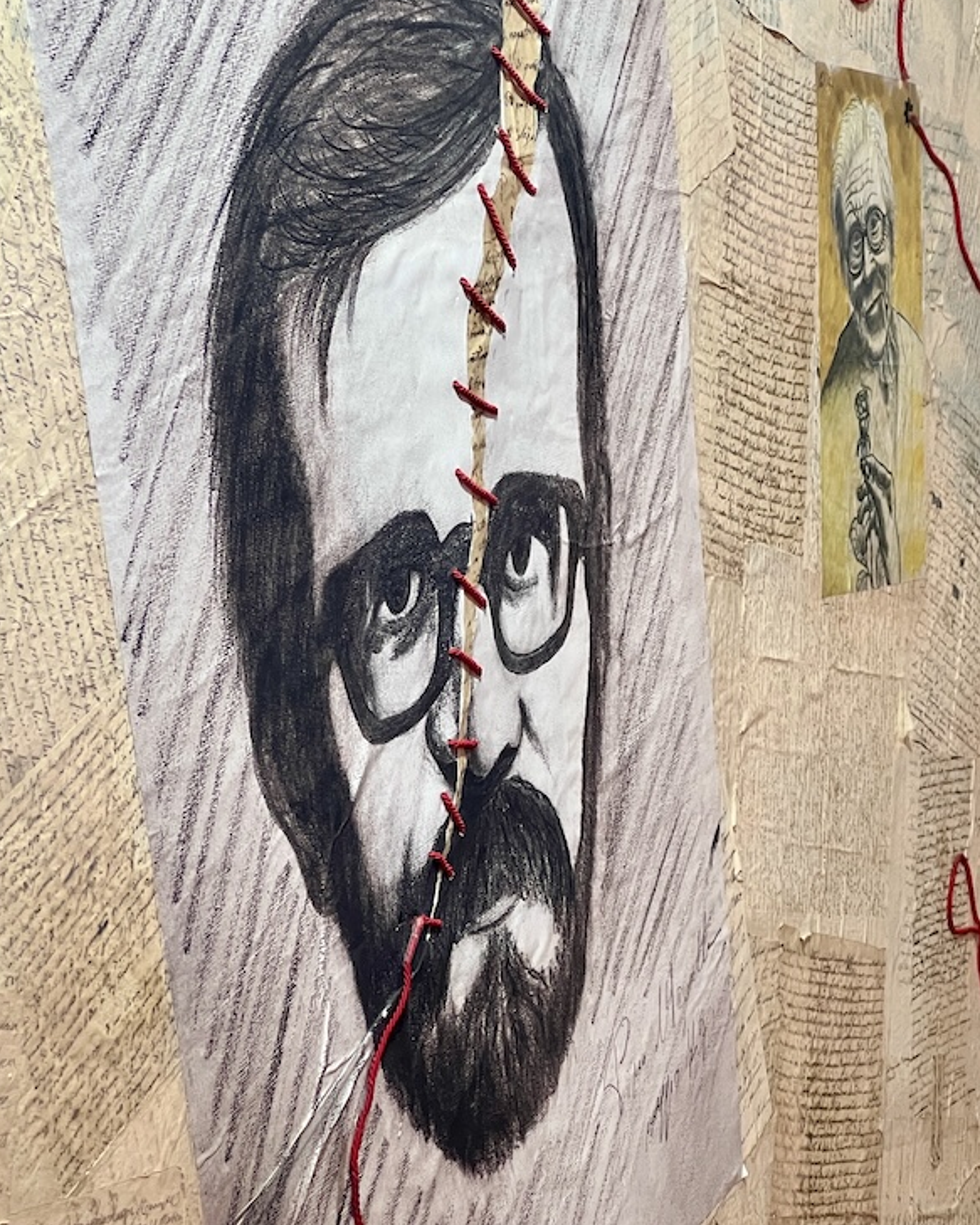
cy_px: 609
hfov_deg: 15.2
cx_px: 674
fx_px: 3663
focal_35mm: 101
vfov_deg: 19.0
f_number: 2.8
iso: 160
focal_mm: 9
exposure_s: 1/50
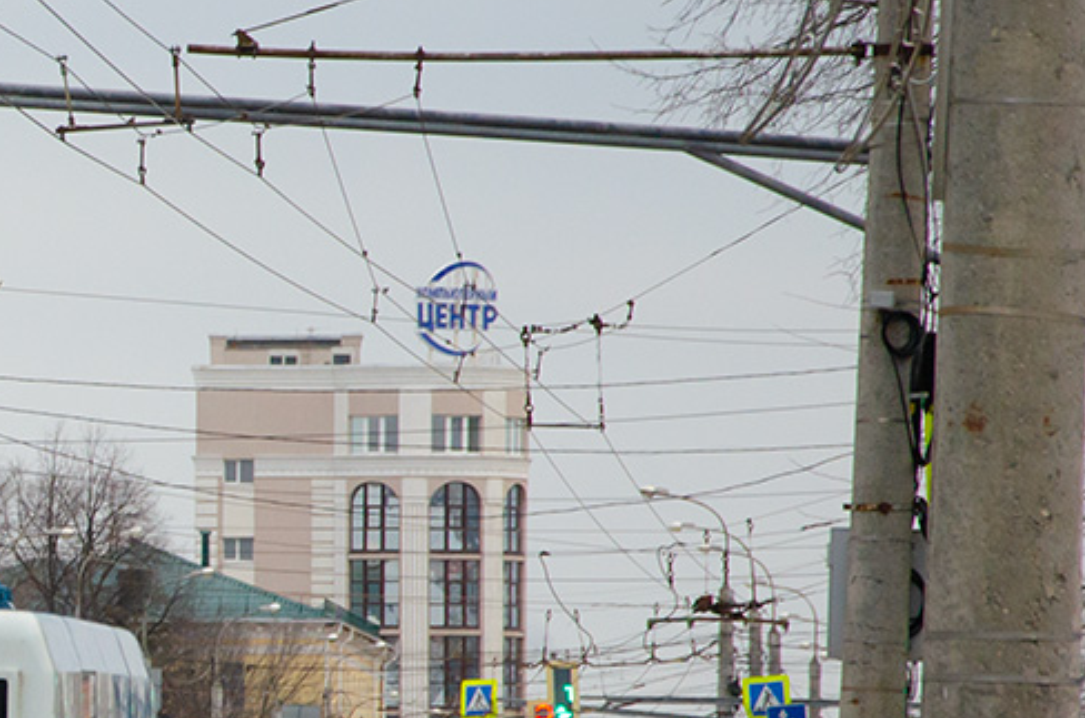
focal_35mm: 485
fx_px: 14570
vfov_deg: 2.8
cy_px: 536
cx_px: -391
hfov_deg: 4.2
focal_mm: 105
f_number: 5.6
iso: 400
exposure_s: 1/320
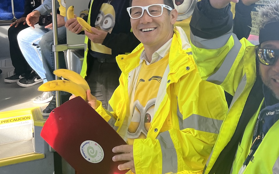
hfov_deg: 41.7
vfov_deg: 26.9
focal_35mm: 47
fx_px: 357
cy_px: 34
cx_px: 199
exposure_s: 1/121
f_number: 1.6
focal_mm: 5.1
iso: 100
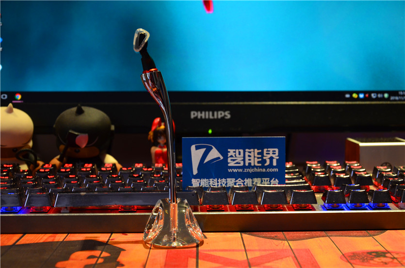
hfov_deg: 32.0
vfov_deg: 21.5
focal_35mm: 63
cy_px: 134
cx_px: 202
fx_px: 707
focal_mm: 42
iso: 800
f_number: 6.3
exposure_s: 1/13
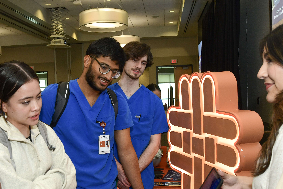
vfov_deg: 32.4
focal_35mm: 41
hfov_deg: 47.3
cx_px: 121
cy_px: 121
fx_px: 322
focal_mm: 19
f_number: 5.6
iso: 800
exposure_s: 1/100
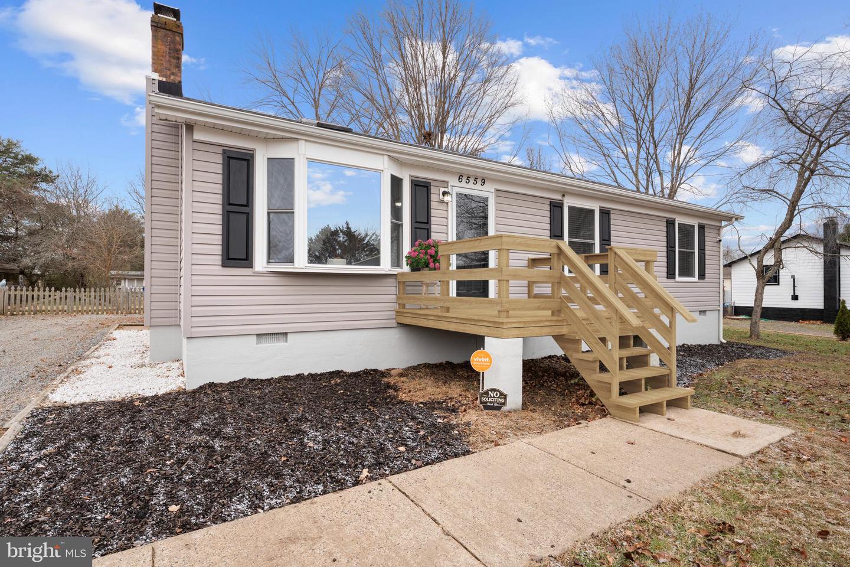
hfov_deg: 91.6
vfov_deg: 68.9
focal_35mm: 18
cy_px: 284
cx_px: 425
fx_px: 413
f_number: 9
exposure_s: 1/160
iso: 250
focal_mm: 17.5
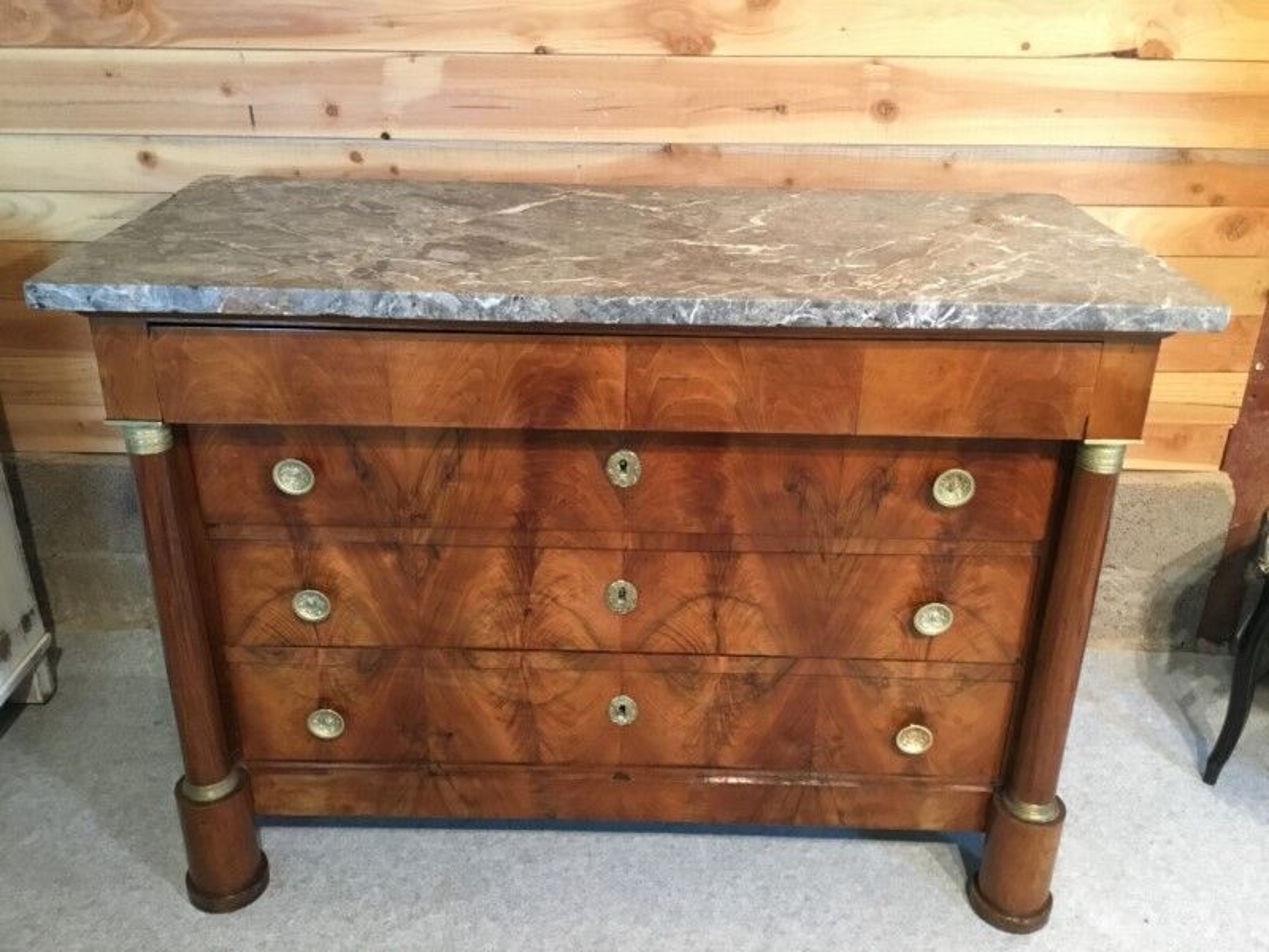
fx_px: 1136
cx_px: 634
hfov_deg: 58.4
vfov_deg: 45.4
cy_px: 476
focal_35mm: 31
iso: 200
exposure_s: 1/20
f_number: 2.4
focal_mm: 3.3
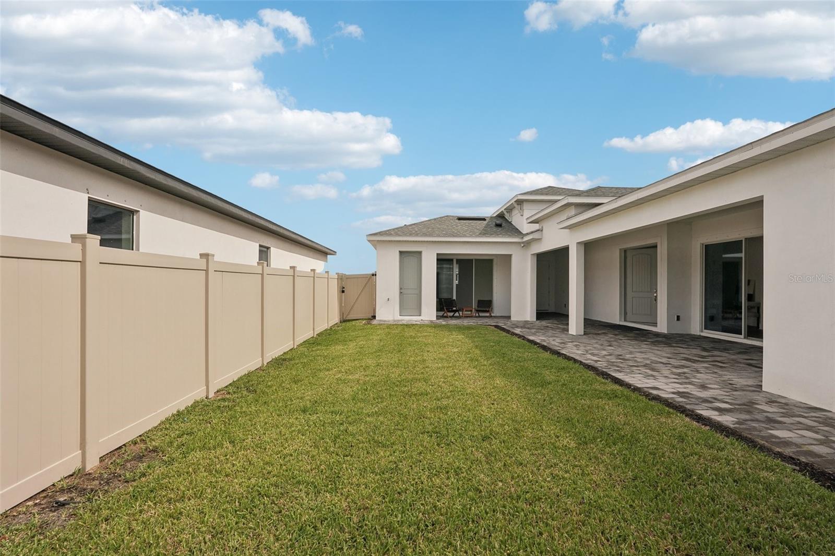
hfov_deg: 96.7
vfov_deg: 73.7
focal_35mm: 16
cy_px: 278
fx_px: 371
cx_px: 418
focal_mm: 16
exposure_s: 1/1250
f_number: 8
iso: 400
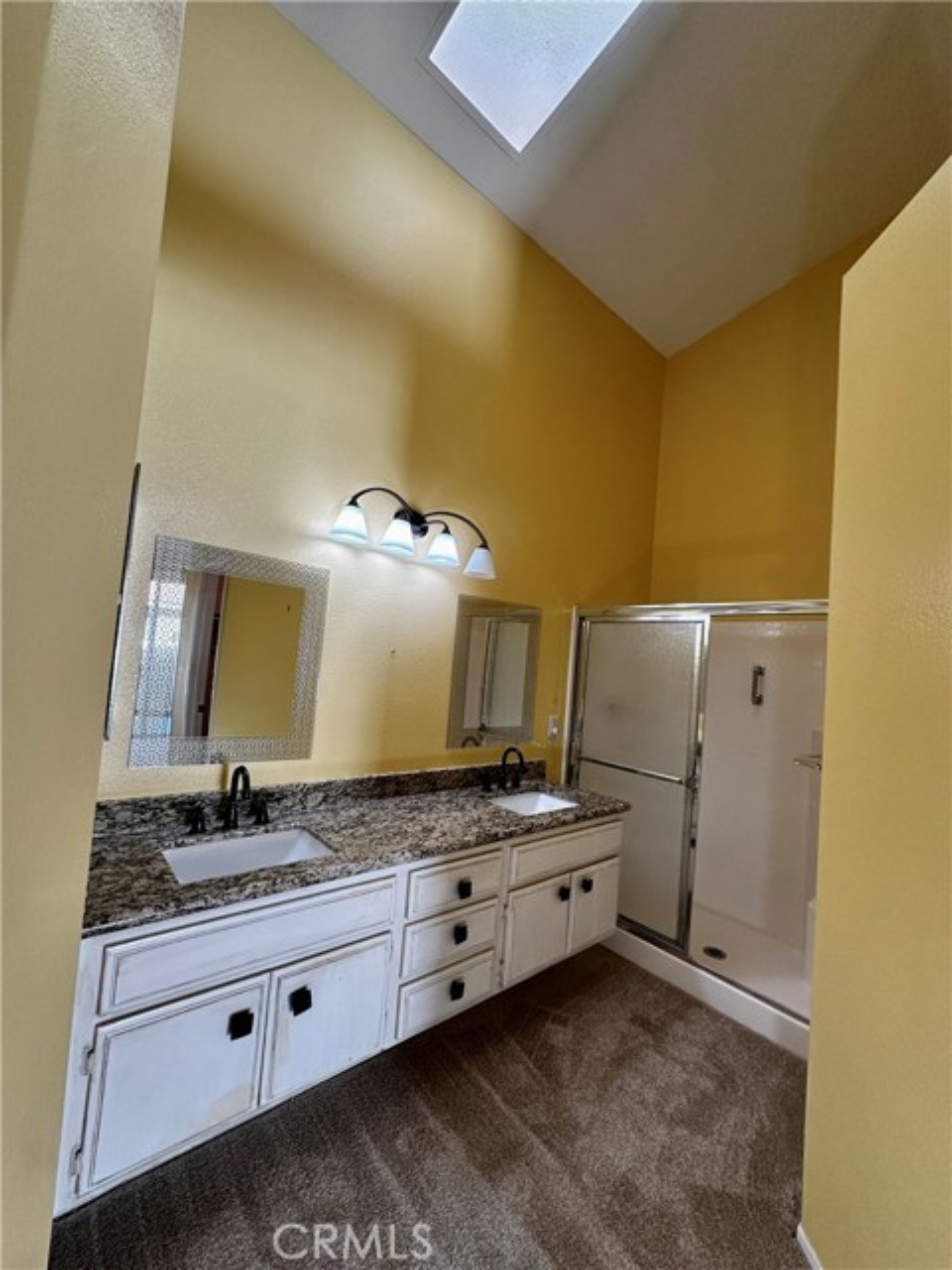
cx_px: 476
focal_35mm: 14
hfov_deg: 85.7
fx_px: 513
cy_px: 635
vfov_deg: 102.1
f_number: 2.2
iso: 125
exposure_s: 1/120
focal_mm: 2.22
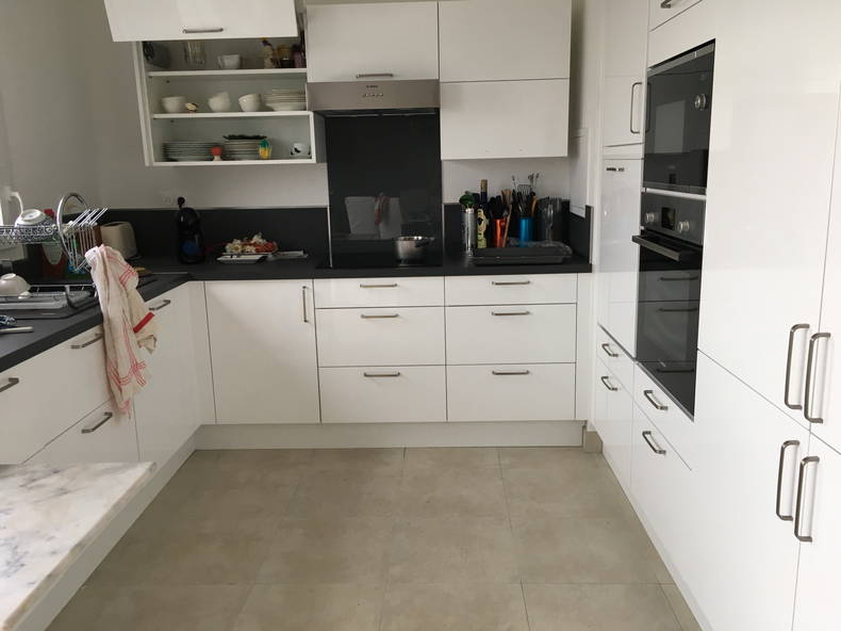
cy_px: 316
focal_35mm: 29
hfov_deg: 61.7
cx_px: 420
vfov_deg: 48.2
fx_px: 704
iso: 25
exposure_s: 1/33
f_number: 2.2
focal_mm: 4.15
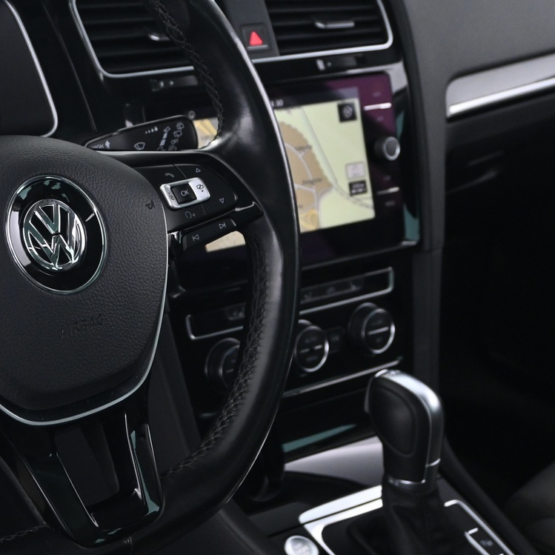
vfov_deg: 25.0
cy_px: 250
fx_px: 1250
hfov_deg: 24.3
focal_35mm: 69
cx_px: 47
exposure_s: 1/8
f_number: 4.2
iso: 1600
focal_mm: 25
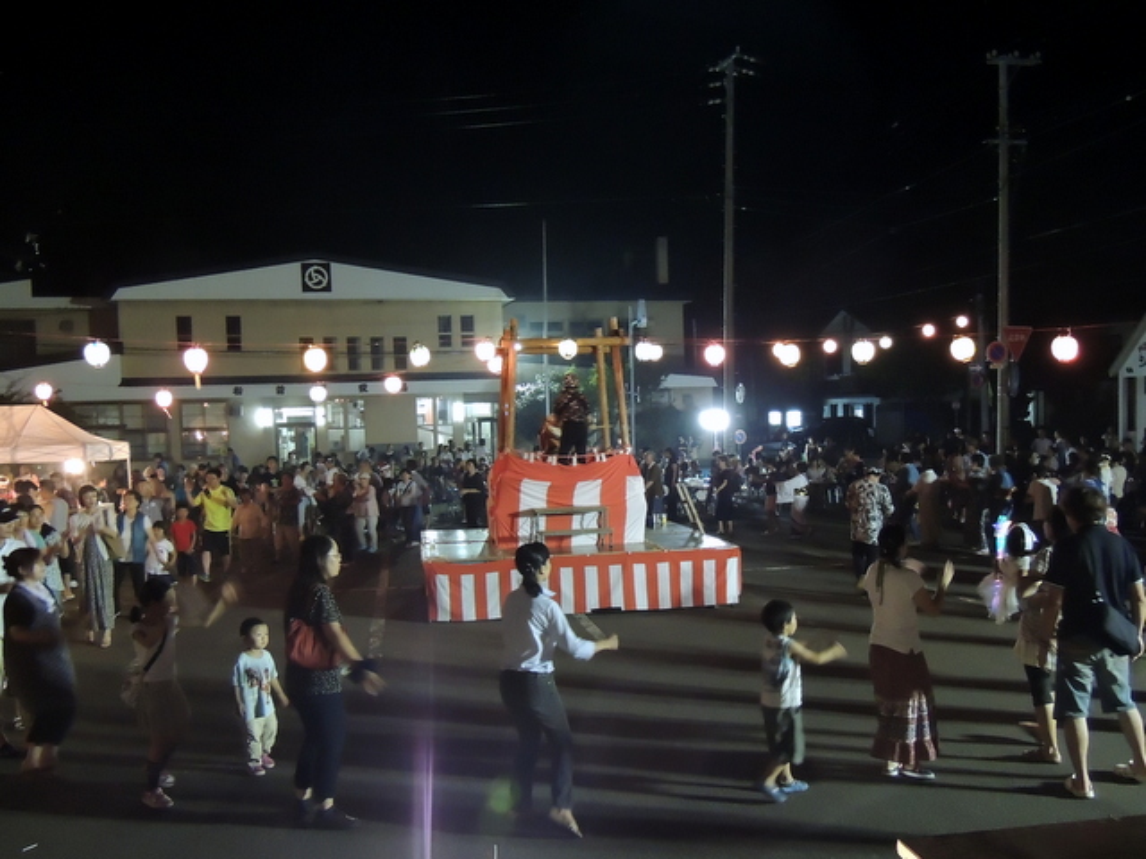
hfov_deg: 60.0
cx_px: 573
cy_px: 430
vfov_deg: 46.8
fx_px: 993
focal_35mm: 30
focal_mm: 5.3
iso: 900
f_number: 3.1
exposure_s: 1/15
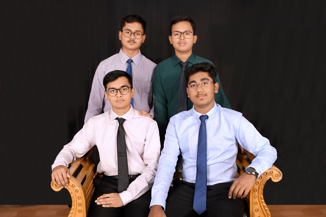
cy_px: 108
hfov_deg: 49.6
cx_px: 163
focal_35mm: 39
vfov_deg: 34.2
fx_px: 353
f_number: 13
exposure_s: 1/160
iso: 160
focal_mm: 26
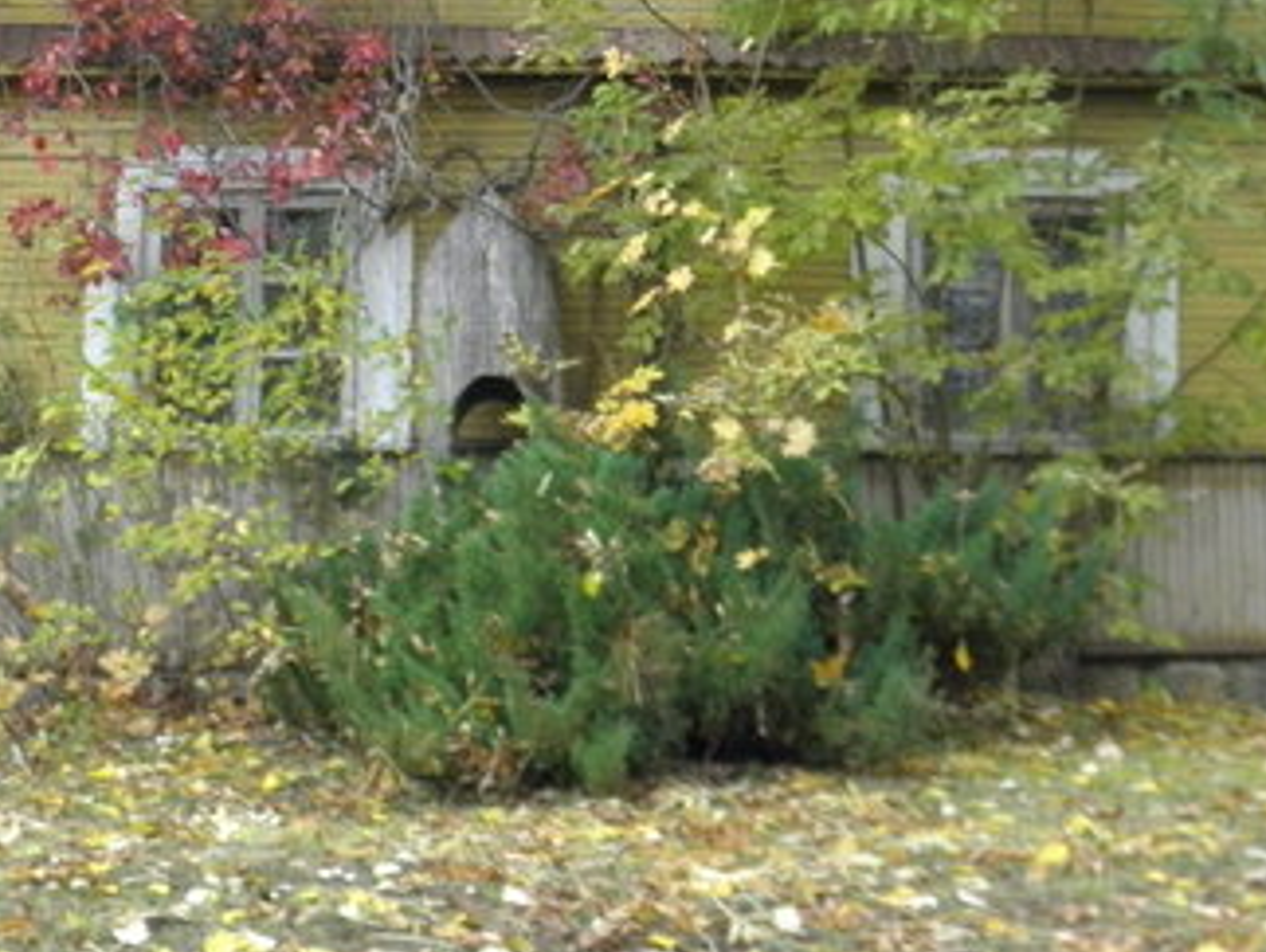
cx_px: 623
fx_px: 3405
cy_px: 51
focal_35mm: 93
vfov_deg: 15.7
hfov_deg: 21.1
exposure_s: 1/40
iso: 250
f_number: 3.9
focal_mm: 8.6
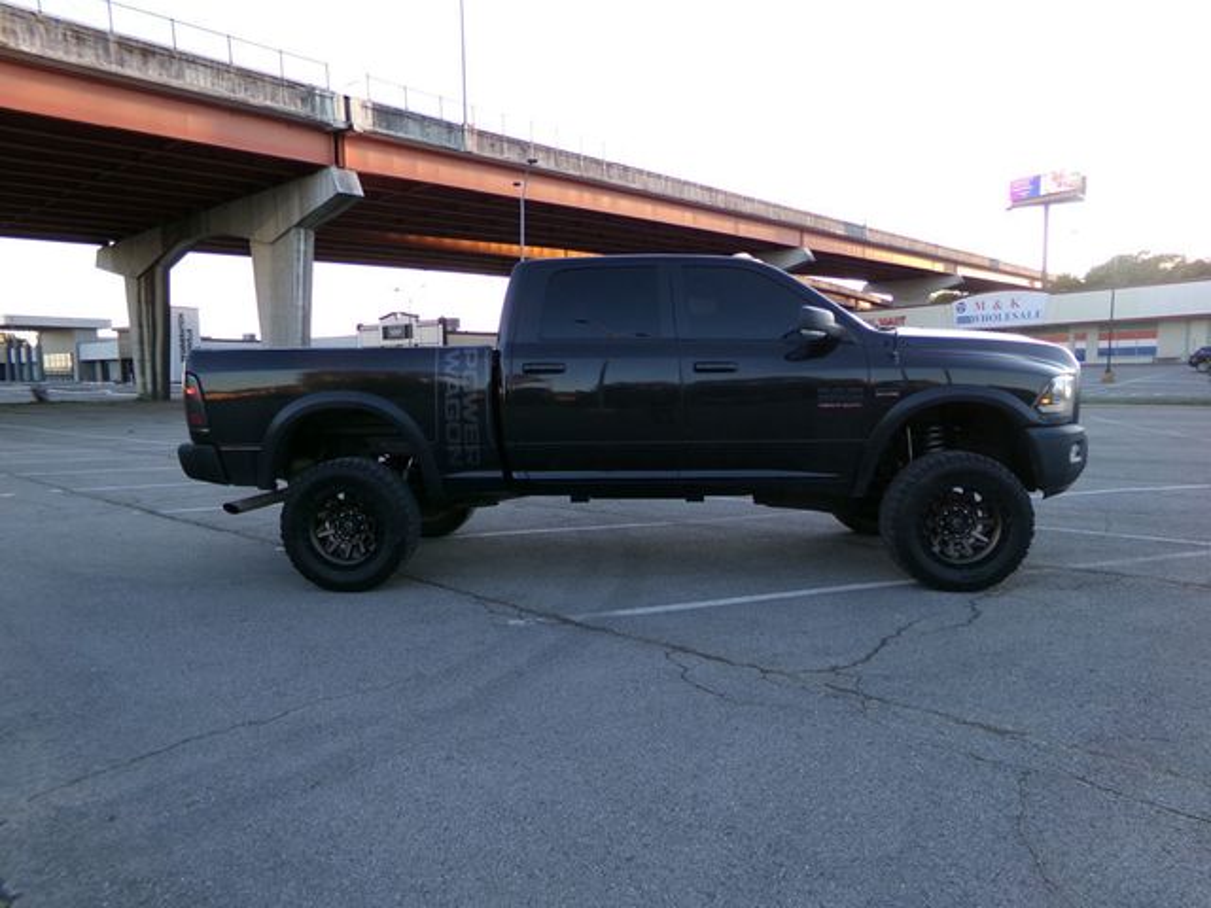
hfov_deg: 71.6
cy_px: 454
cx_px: 606
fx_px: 840
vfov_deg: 56.8
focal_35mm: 24
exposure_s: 1/56
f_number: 3.7
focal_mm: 4.3
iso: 100
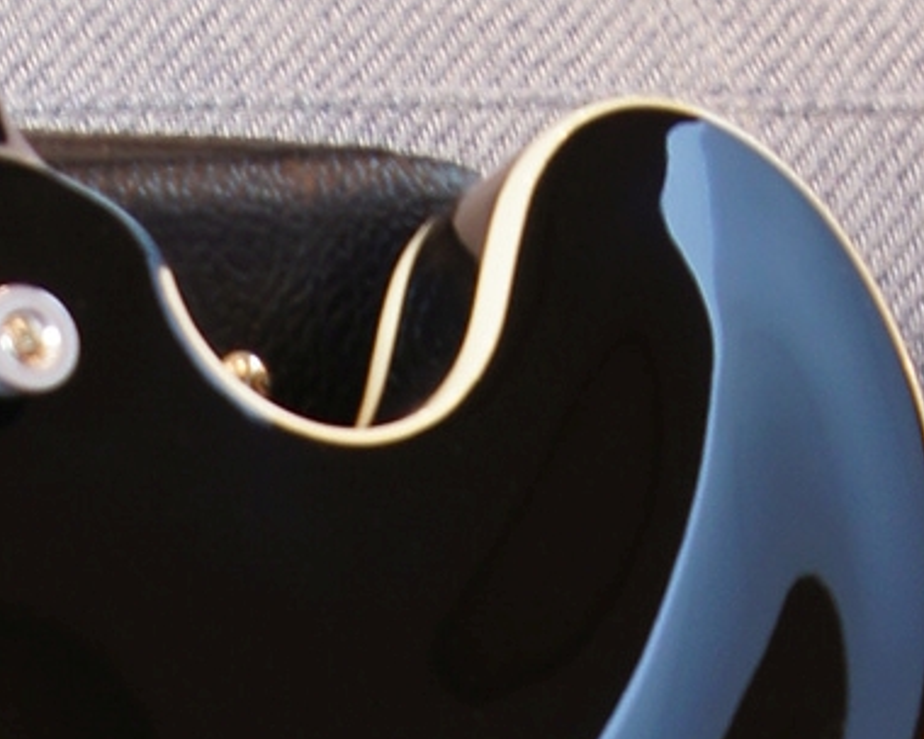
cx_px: 231
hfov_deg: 5.1
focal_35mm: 381
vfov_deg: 4.0
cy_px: 1680
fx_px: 10414
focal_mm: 45
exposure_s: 1/2.5
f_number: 7.1
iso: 100
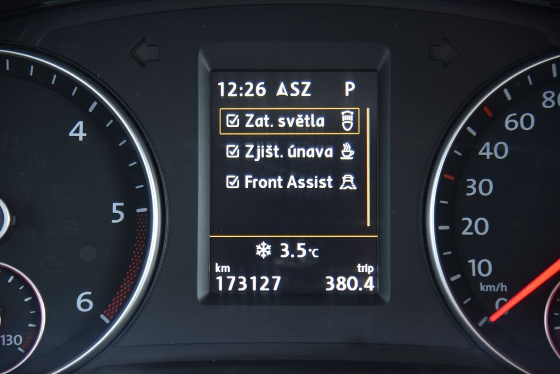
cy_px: 187
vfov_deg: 11.4
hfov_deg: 17.1
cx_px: 280
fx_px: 1868
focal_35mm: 120
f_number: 4
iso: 500
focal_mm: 120
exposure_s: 1/8
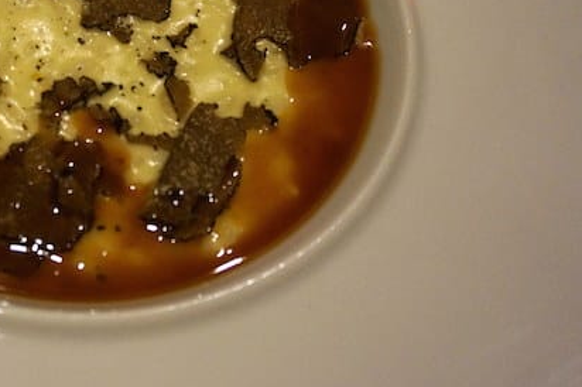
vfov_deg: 19.8
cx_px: 62
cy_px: 20
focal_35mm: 67
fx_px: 1082
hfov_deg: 29.0
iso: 1250
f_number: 4
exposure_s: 1/60
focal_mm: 23
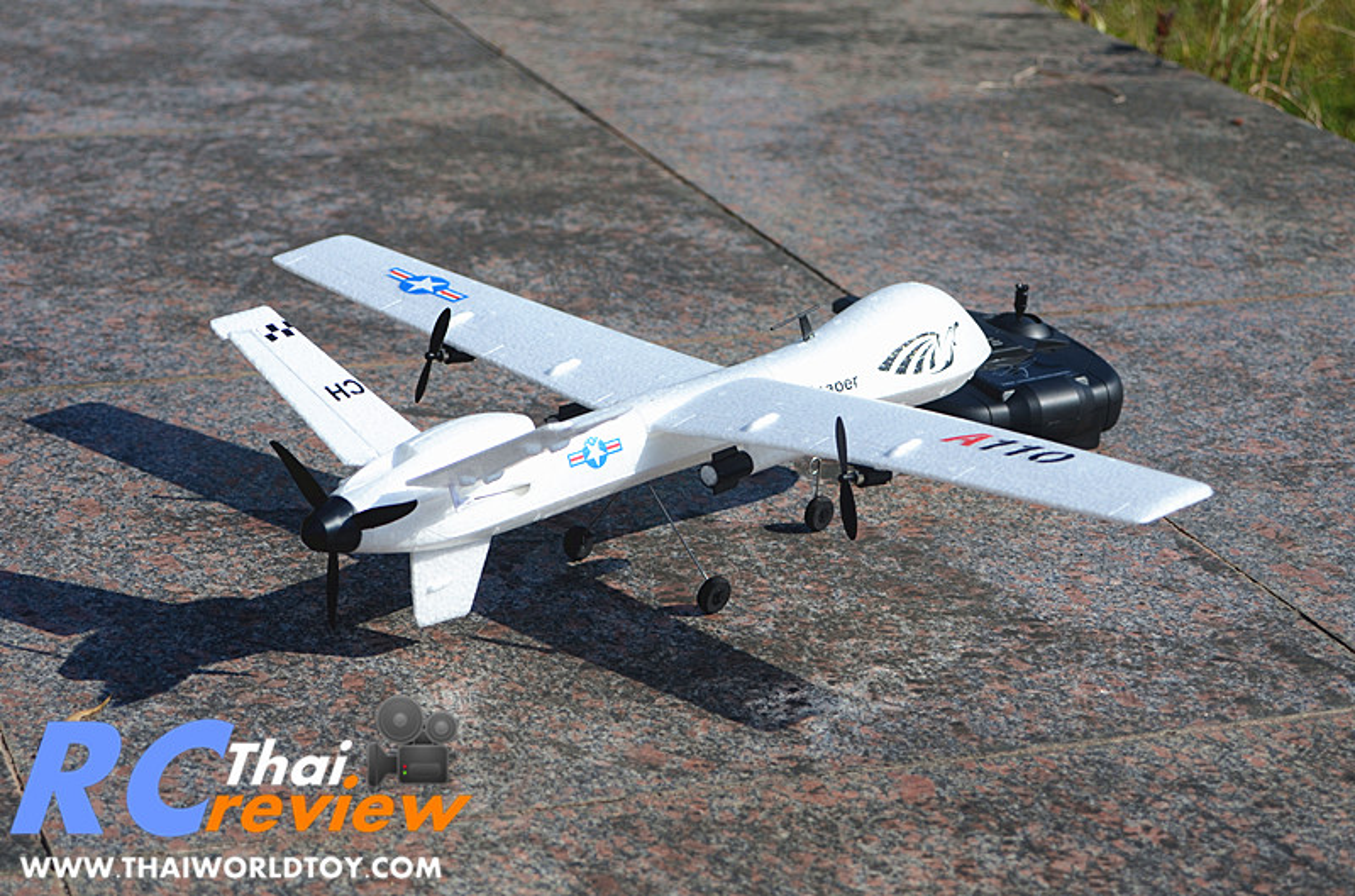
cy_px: 448
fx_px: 3491
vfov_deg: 14.6
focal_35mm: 93
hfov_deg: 22.0
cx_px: 678
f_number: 6.3
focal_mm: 62
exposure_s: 1/640
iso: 100
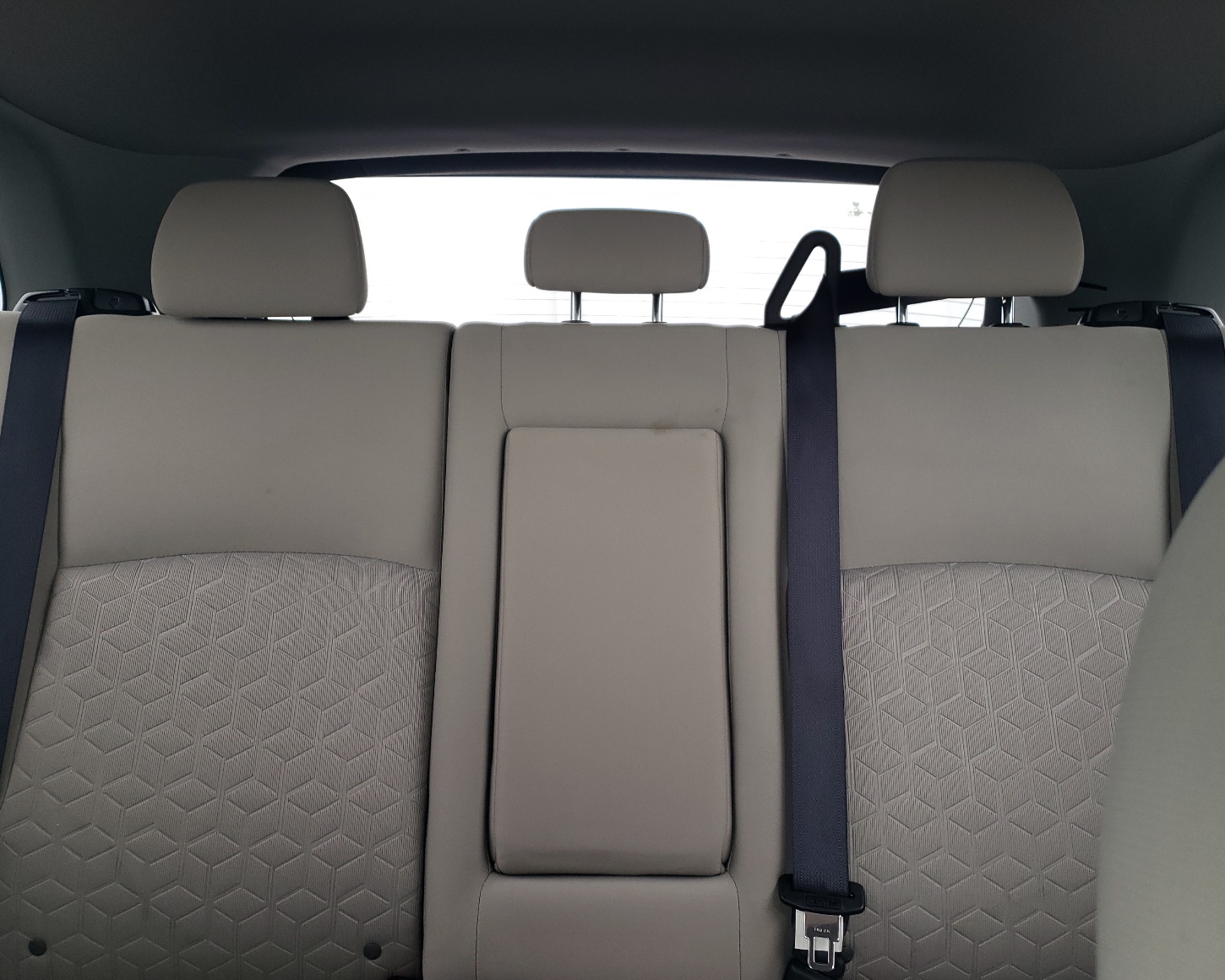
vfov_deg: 51.5
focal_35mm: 28
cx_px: 641
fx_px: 1015
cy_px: 482
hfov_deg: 62.2
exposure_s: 1/120
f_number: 1.5
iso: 55
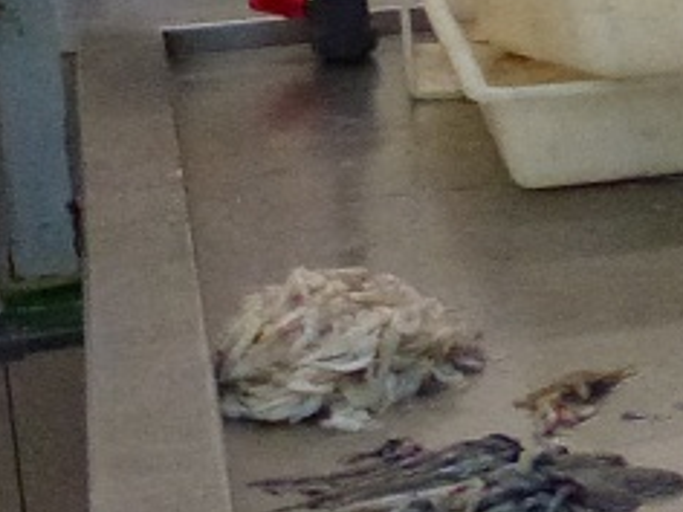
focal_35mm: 132
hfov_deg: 11.4
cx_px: 1809
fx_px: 2604
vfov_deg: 11.1
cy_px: -12
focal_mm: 4.3
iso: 400
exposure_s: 1/60
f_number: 3.3
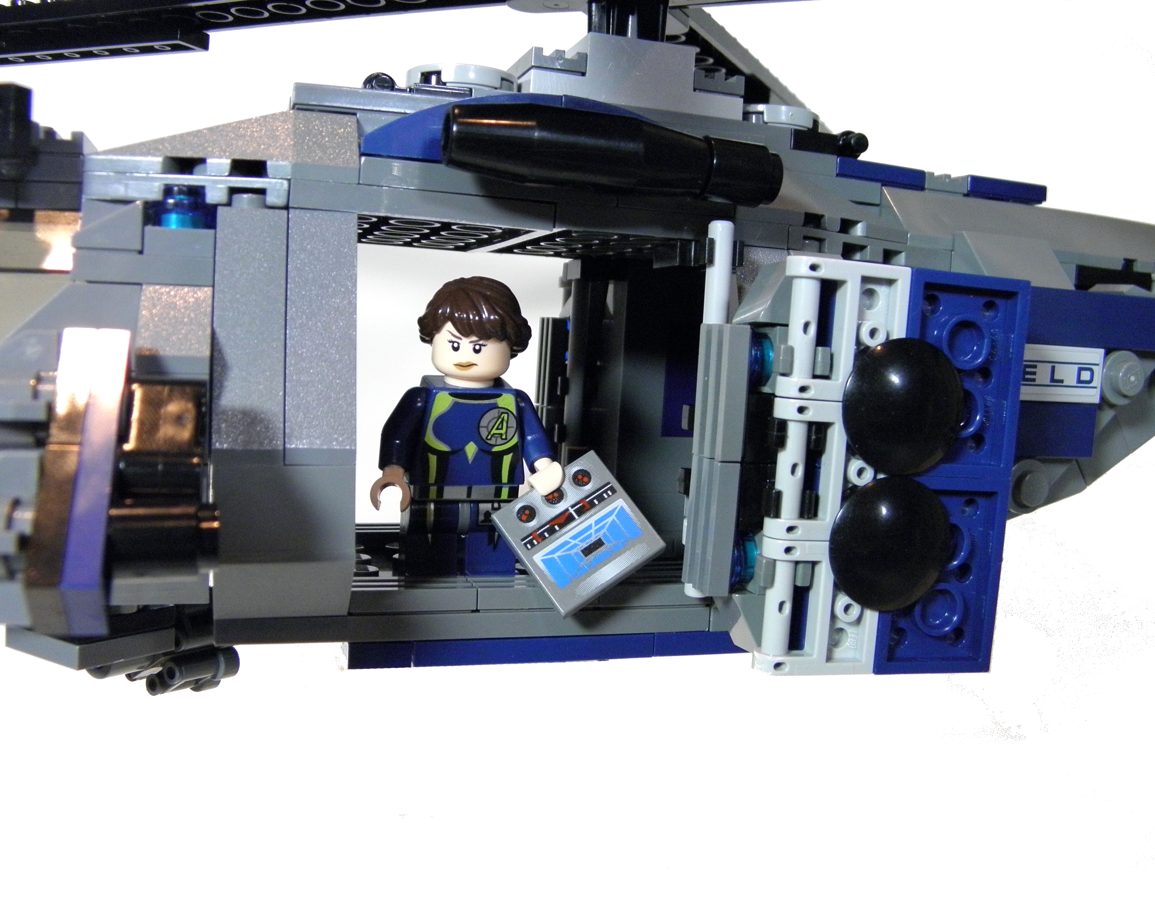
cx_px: 588
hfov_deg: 57.2
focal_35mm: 31
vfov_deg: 47.1
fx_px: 1060
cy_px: 454
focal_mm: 5.2
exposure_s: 1/30
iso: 250
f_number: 3.5
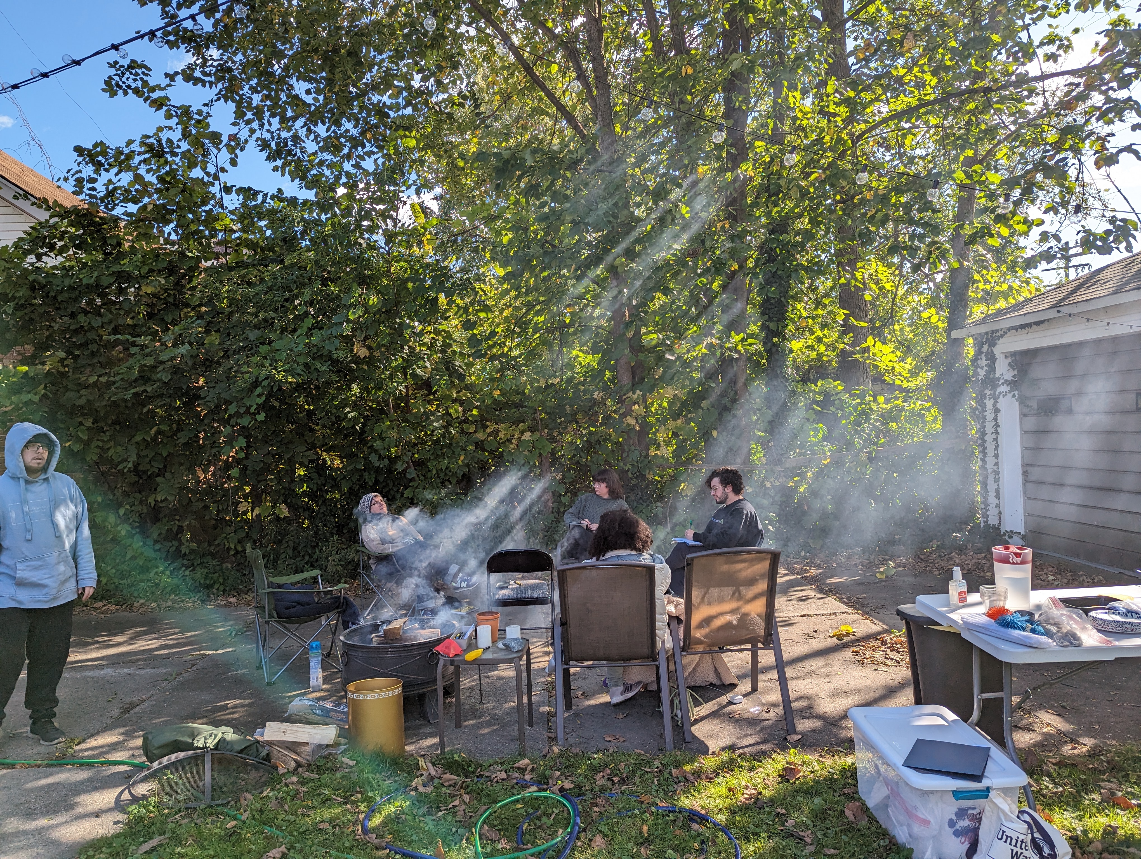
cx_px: 570
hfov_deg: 71.5
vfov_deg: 56.9
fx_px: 792
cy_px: 430
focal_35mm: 24
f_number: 1.85
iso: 40
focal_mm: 6.81
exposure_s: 1/712
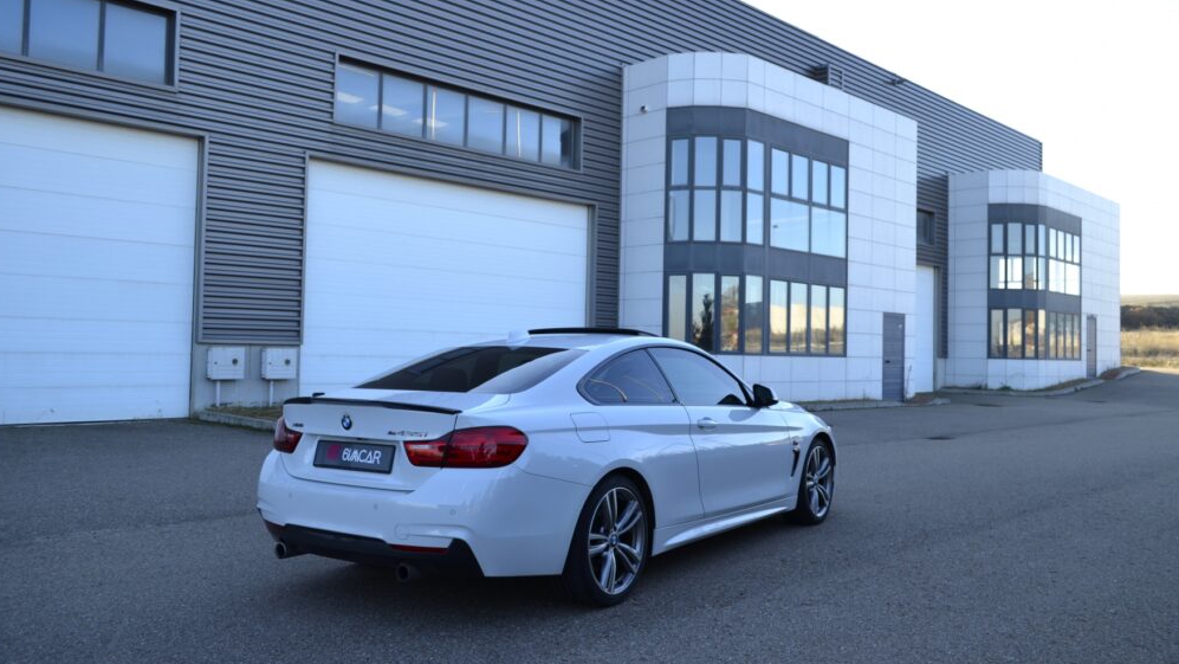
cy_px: 316
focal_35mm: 29
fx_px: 907
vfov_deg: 40.2
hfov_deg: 66.1
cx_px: 591
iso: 200
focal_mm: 18
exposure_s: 1/250
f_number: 5.6
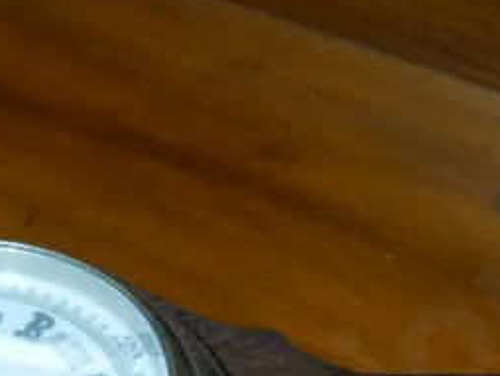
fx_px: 1634
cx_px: 213
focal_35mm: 113
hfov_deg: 17.4
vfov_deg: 12.6
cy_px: 527
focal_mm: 14
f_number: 3.5
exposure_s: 1/60
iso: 320
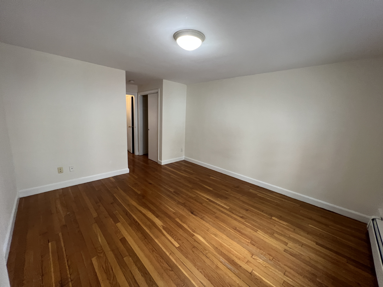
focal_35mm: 13
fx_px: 144
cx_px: 192
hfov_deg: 106.2
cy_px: 144
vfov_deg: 89.9
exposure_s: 1/60
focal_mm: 1.57
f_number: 1.8
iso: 160
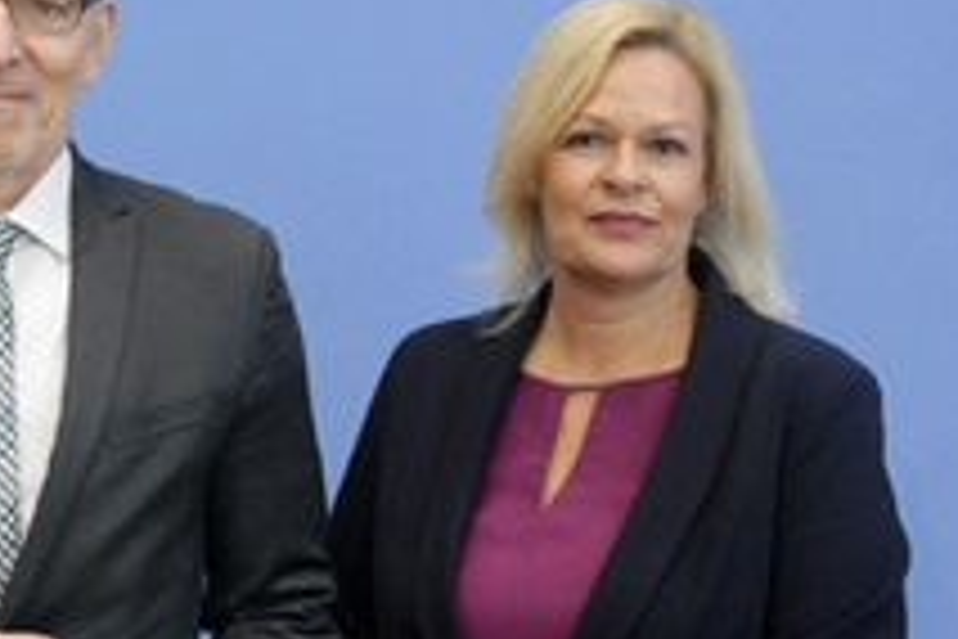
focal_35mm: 106
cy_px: 423
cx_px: 236
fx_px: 2821
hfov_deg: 19.1
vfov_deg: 12.9
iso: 4000
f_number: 5
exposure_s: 1/640
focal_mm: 50
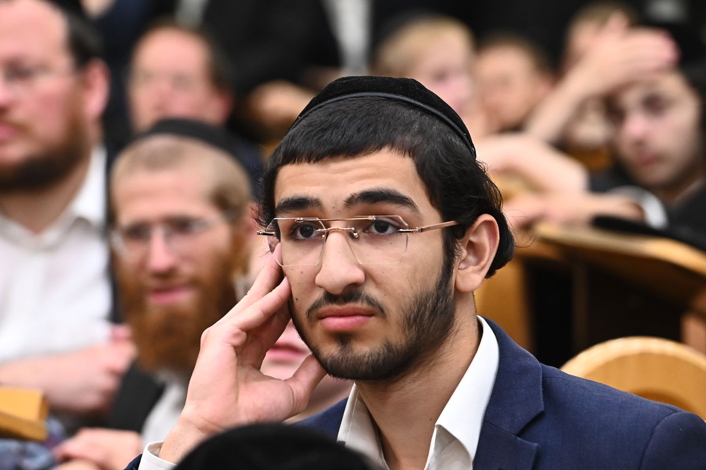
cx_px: 328
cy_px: 238
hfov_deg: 8.6
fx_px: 4684
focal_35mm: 239
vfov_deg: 5.7
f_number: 6.3
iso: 3200
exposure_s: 1/200
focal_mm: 200
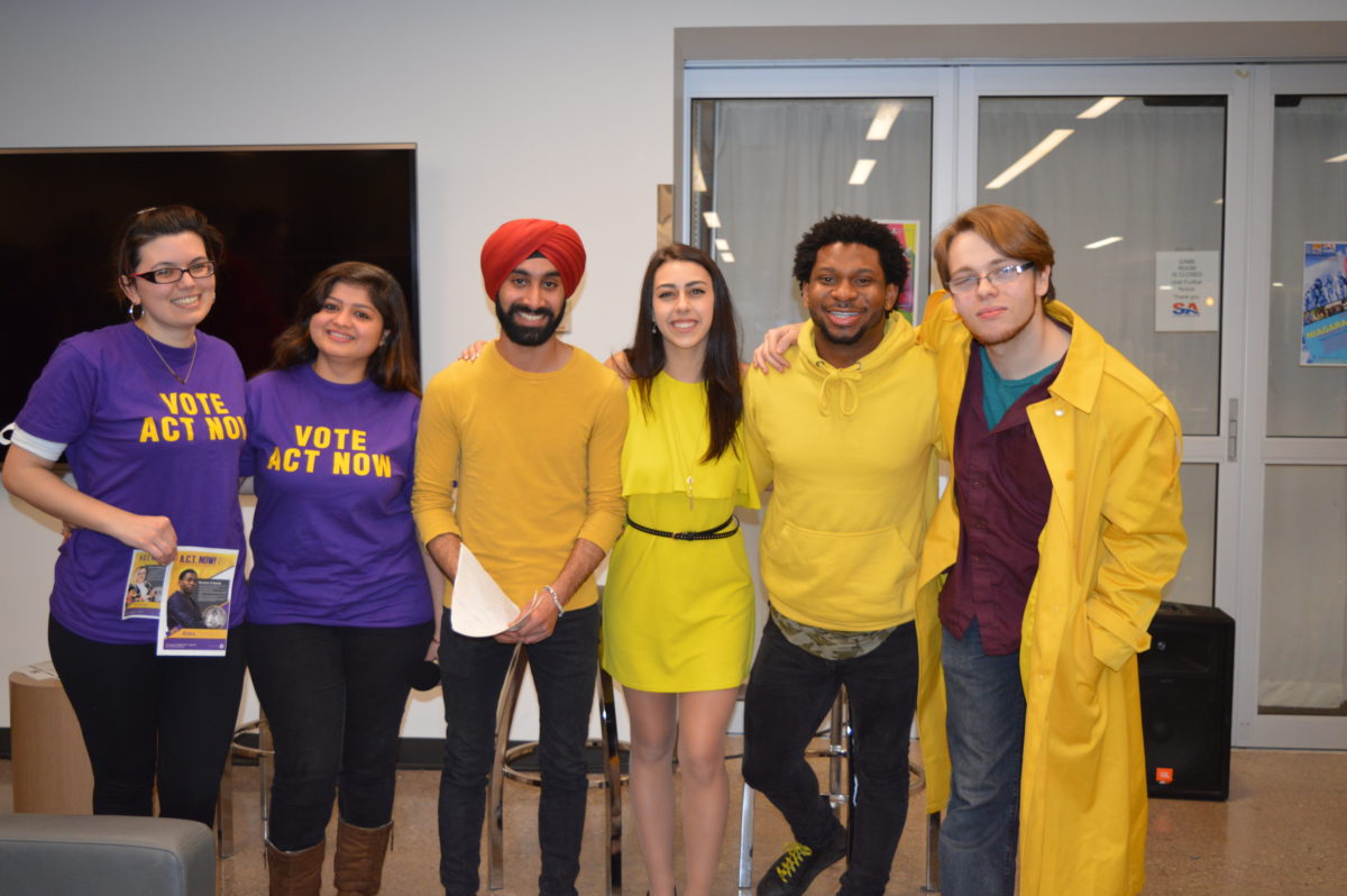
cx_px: 674
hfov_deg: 53.2
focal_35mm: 36
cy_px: 448
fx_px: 1346
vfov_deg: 36.8
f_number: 4
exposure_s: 1/60
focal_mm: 24
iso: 640
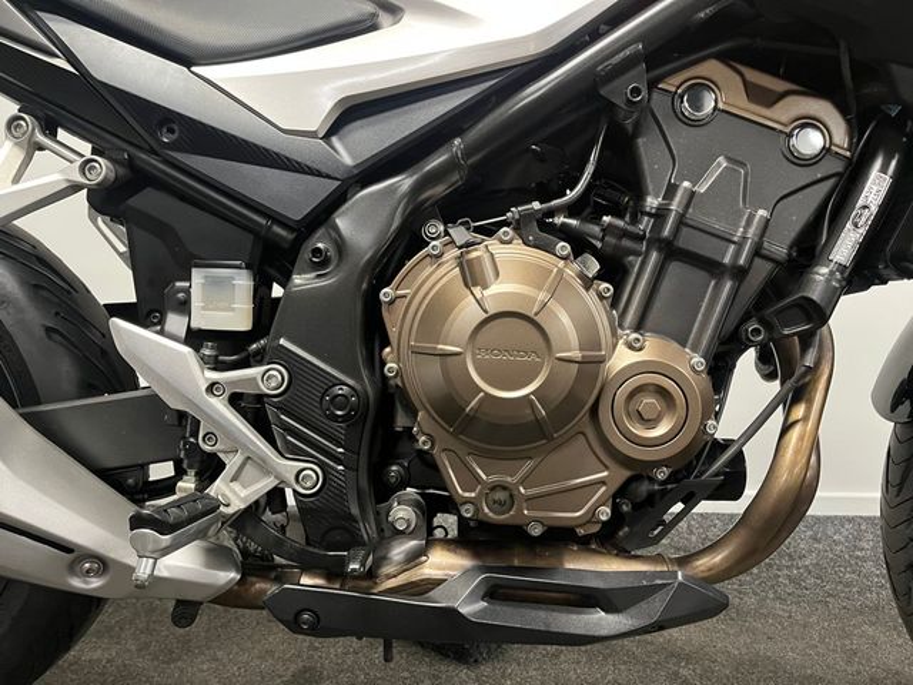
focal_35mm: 26
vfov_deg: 53.1
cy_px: 342
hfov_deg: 67.3
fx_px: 686
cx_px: 456
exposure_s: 1/50
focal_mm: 5.1
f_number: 1.6
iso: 400
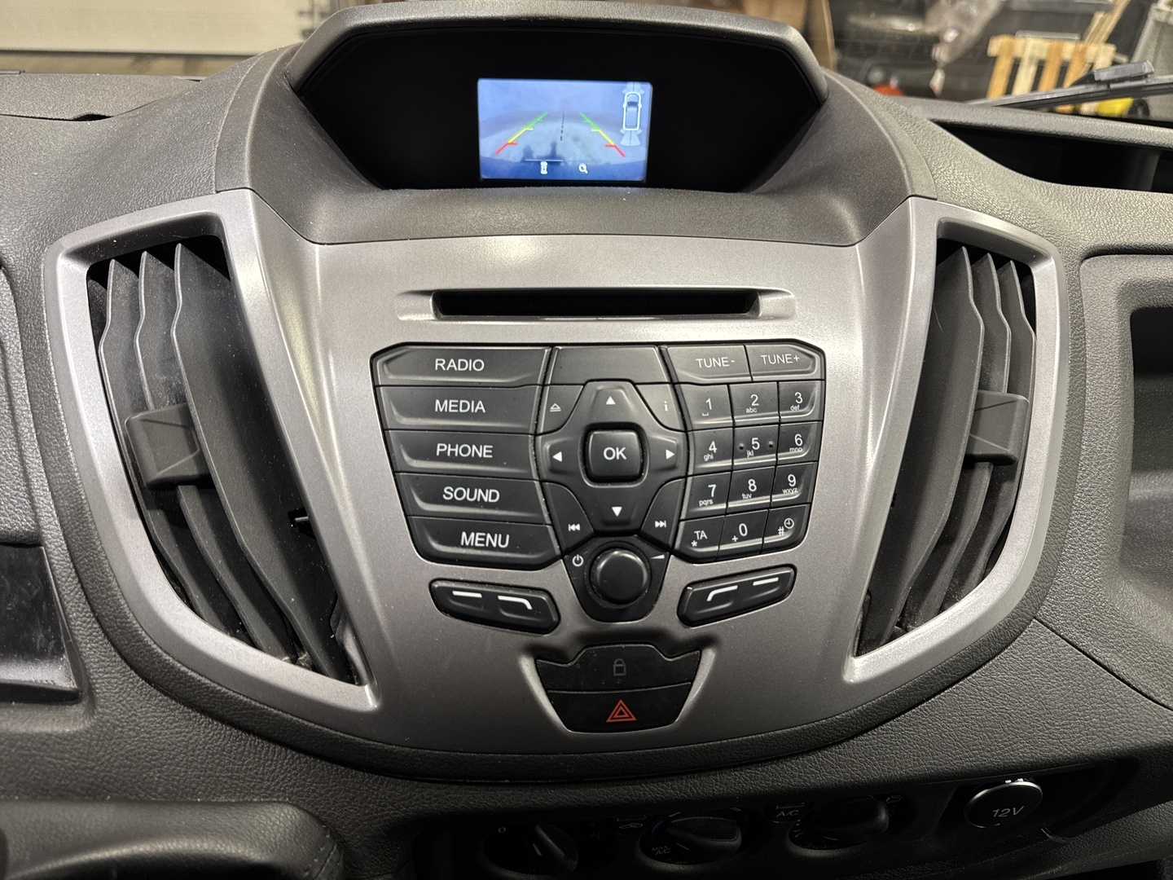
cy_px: 440
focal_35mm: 24
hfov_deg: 71.6
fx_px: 813
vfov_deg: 56.8
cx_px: 586
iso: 250
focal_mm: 6.76
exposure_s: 1/50
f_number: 1.78
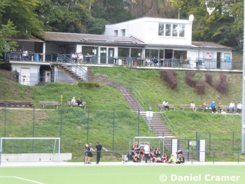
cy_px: 92
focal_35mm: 135
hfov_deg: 14.6
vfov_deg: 11.0
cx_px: 122
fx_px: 956
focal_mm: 24.2
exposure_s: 1/25
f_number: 7.1
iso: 400
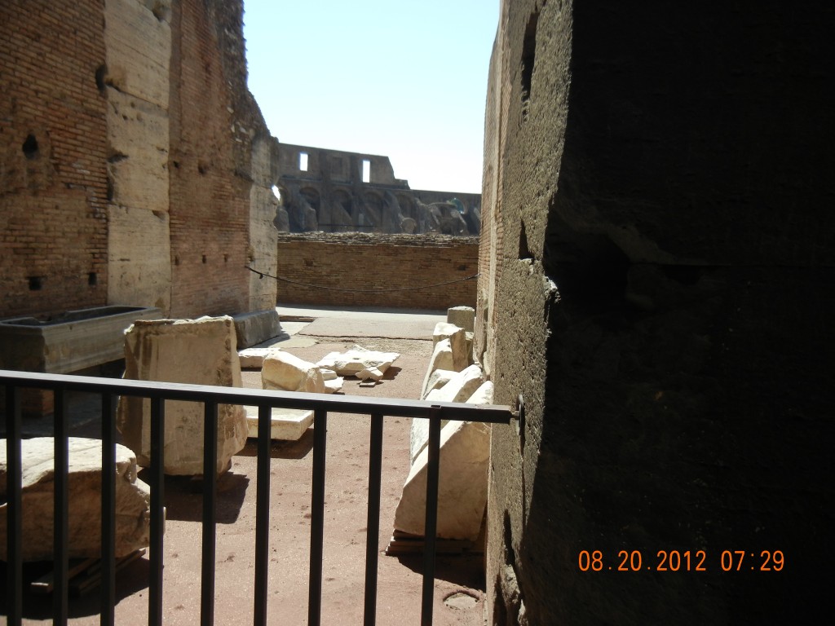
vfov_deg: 46.8
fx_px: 724
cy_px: 313
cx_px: 418
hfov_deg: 60.0
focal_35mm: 30
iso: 160
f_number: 7
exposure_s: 1/272
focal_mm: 5.4
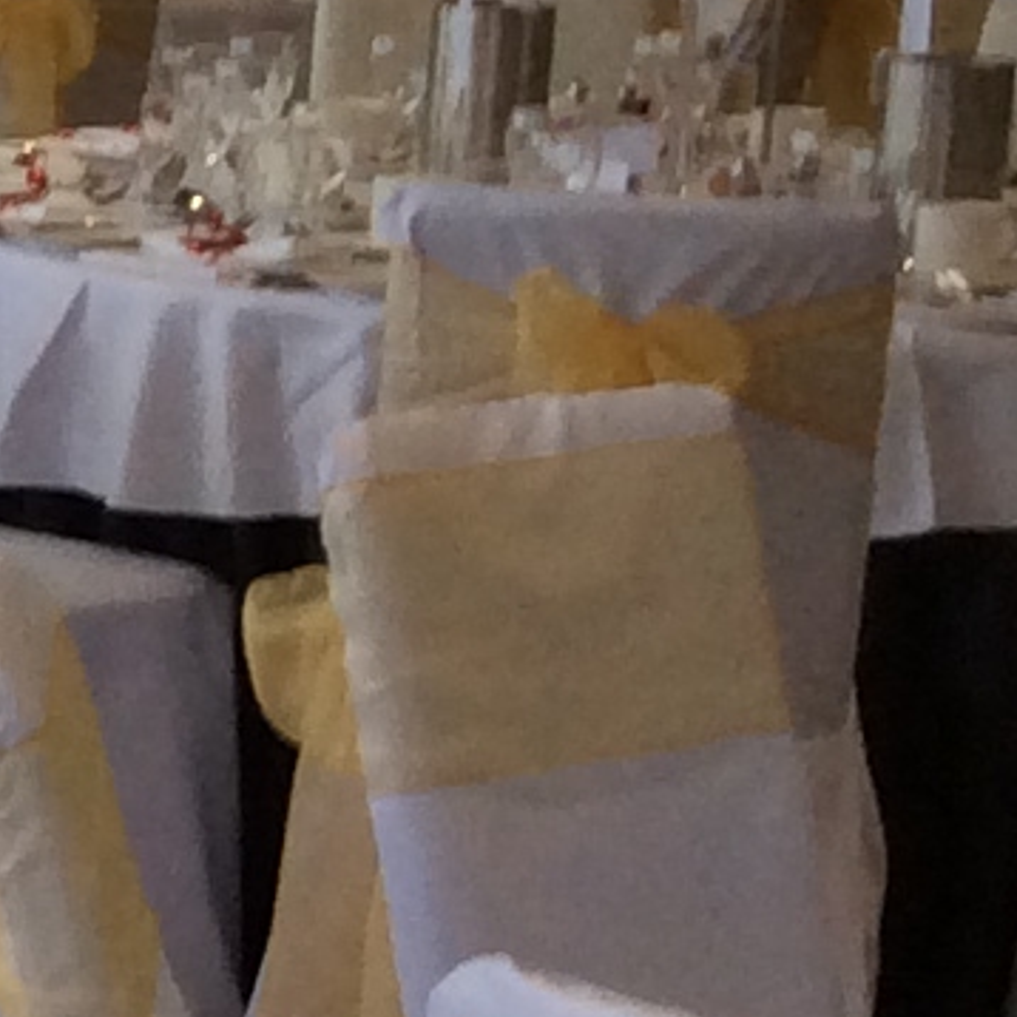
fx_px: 7013
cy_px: 719
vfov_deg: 8.3
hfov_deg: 7.4
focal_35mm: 211
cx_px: -1932
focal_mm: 3.3
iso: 50
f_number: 2.4
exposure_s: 1/24
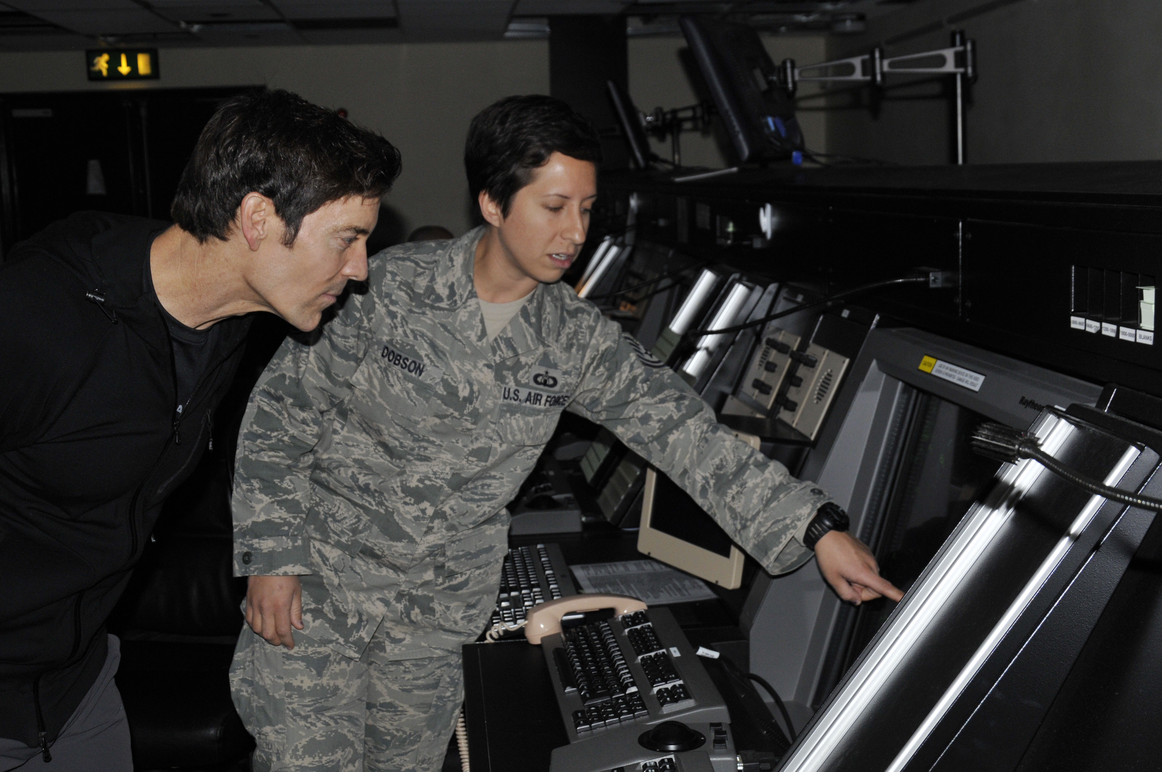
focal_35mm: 44
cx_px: 581
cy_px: 386
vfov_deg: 30.8
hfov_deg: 45.0
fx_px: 1402
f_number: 7.1
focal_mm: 29
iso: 640
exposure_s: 1/80
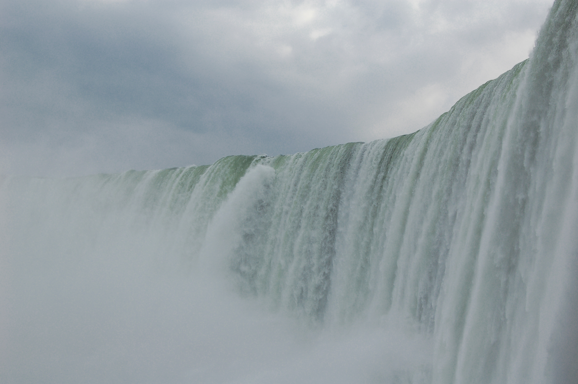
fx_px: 914
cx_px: 289
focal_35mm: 57
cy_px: 192
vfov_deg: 23.7
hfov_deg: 35.1
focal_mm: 38
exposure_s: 1/320
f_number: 10
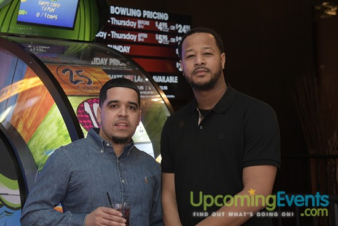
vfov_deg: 18.2
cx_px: 169
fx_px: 704
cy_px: 113
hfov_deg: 27.0
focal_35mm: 75
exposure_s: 1/60
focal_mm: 50
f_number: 4.5
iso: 2000
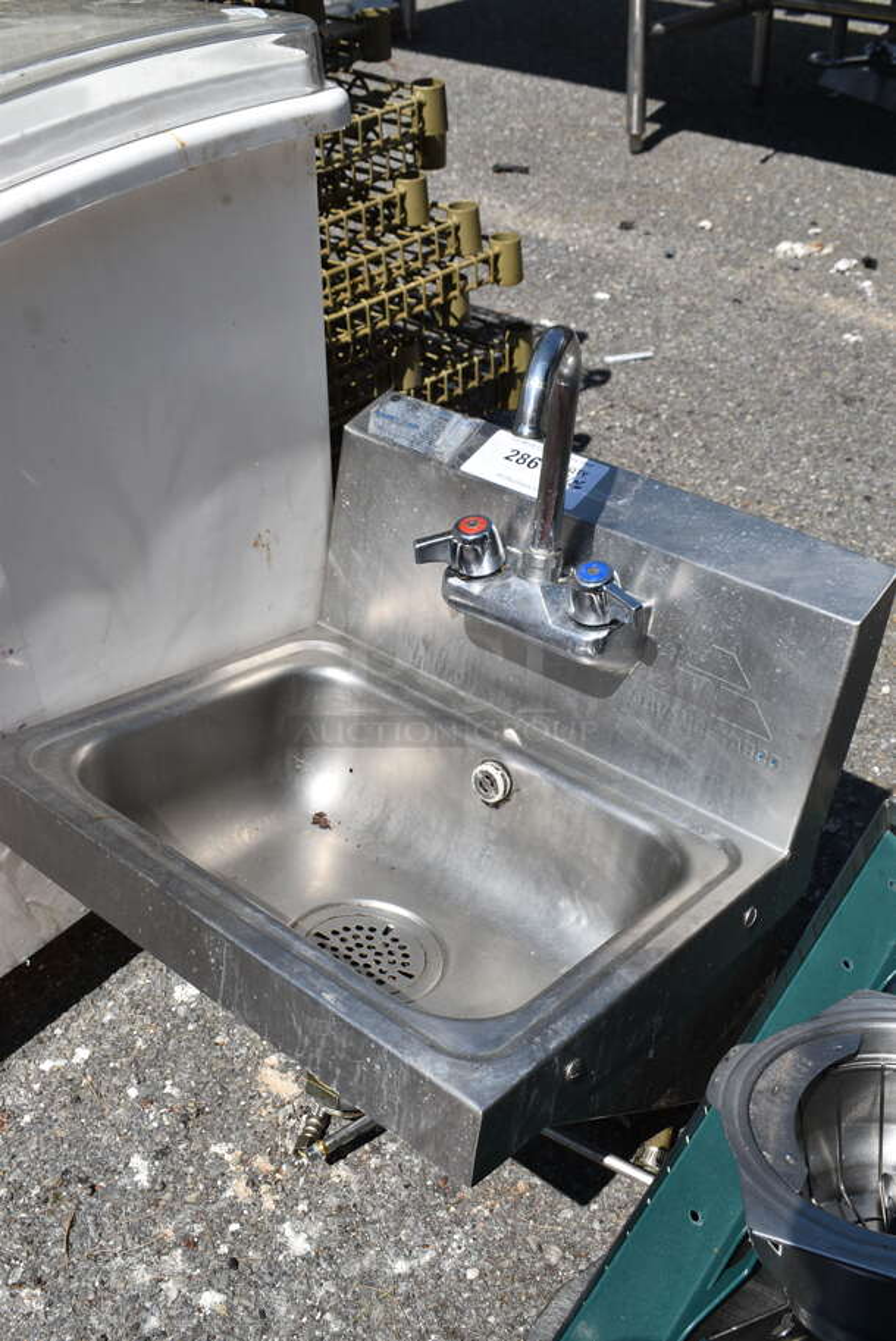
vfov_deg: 53.1
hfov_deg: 36.9
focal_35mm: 36
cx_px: 448
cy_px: 670
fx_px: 1342
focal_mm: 24
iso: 100
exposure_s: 1/400
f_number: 10
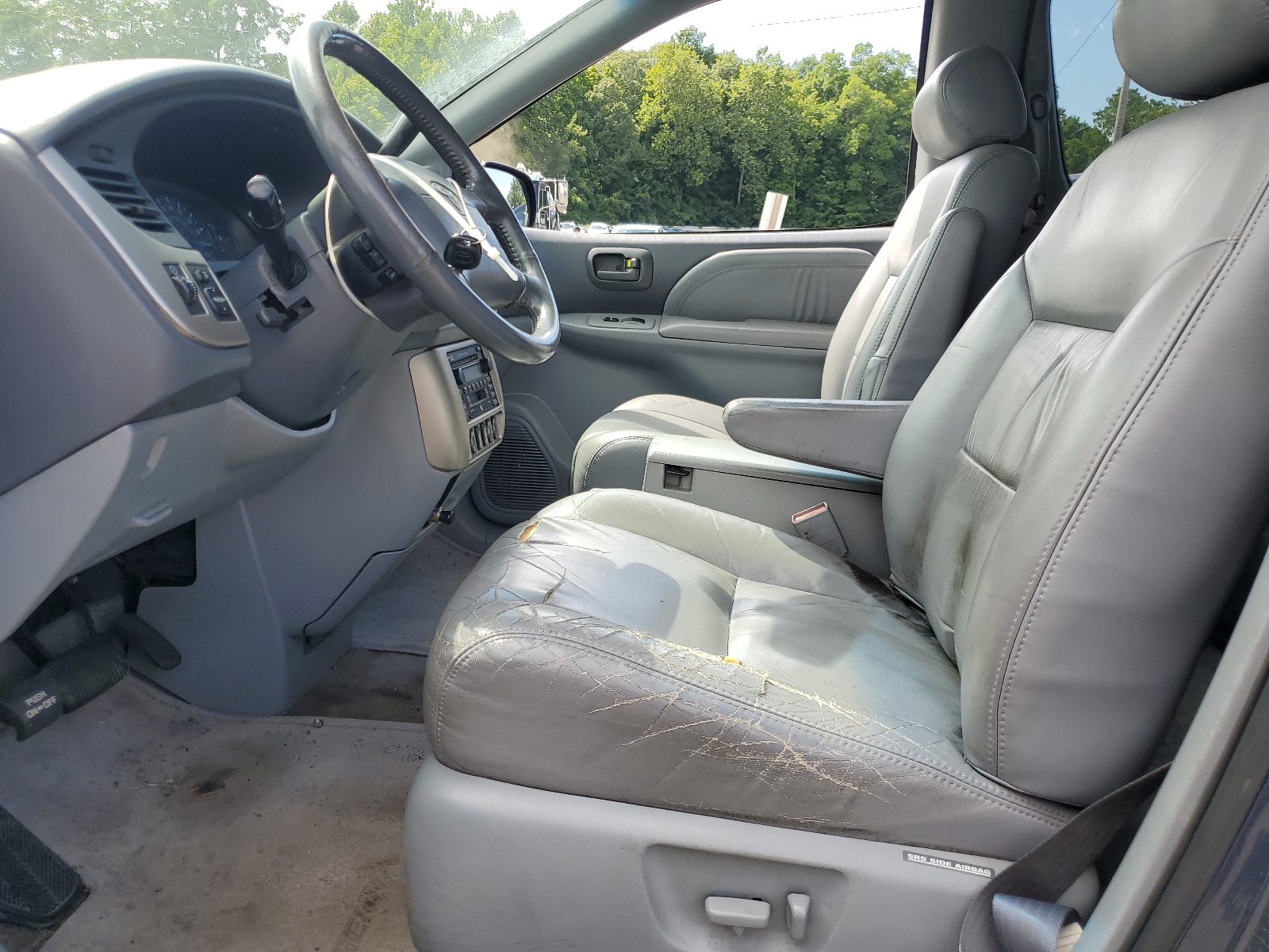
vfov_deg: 53.1
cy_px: 476
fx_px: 953
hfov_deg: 67.3
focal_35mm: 26
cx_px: 634
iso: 50
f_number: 1.5
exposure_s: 1/769
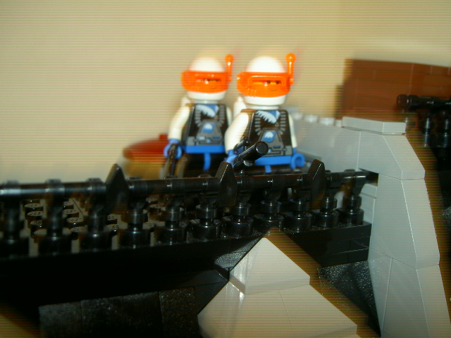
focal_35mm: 39
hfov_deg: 47.9
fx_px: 508
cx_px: 226
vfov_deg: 36.8
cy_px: 169
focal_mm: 8
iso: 50
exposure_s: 1/60
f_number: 2.8
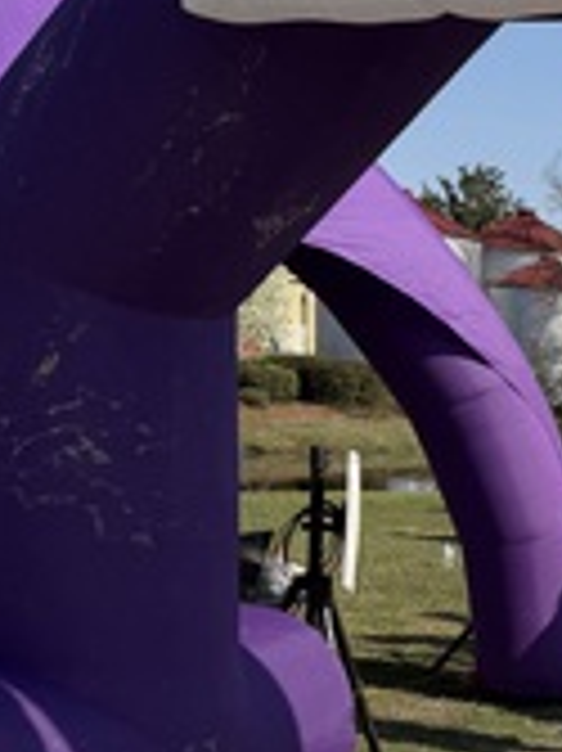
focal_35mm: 79
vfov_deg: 24.3
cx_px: 767
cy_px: 621
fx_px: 1712
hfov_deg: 17.3
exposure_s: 1/5714
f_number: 1.78
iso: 80
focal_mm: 6.76
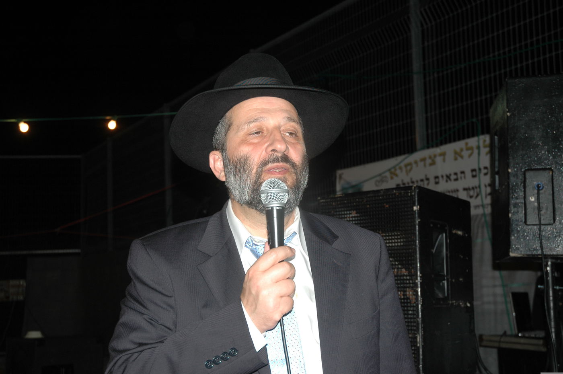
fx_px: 820
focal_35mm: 52
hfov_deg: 37.9
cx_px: 282
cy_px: 187
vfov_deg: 25.7
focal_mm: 35
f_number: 5
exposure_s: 1/160
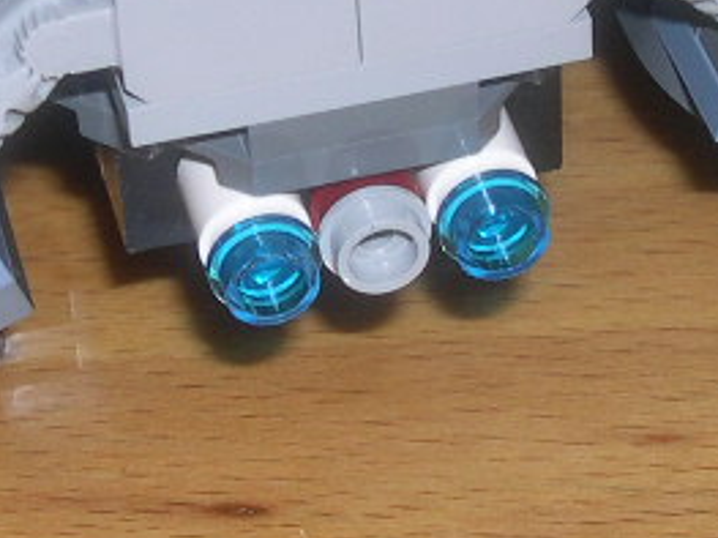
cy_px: 93
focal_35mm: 183
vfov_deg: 8.1
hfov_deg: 10.8
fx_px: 3794
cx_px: 257
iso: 100
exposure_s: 1/60
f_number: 8.4
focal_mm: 10.1
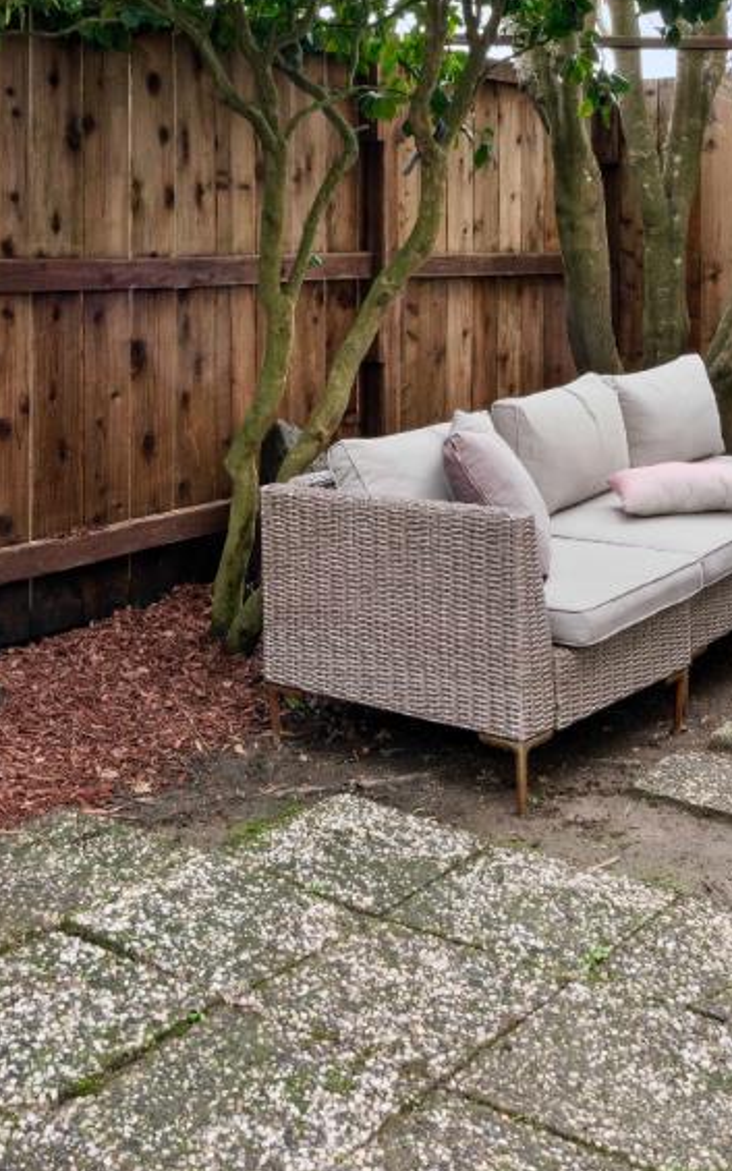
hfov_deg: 27.9
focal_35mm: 46
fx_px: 1469
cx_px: 307
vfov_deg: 41.2
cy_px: 193
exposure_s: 1/3
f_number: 14
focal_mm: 17
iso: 400
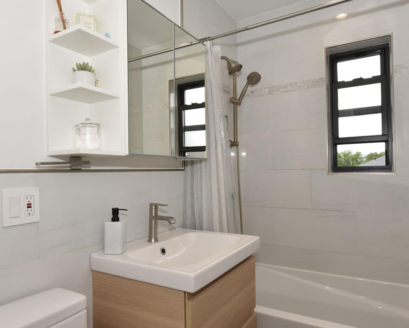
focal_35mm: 24
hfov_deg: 70.3
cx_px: 208
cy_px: 168
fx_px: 291
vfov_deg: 58.8
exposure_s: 1/200
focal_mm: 14
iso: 1600
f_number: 13
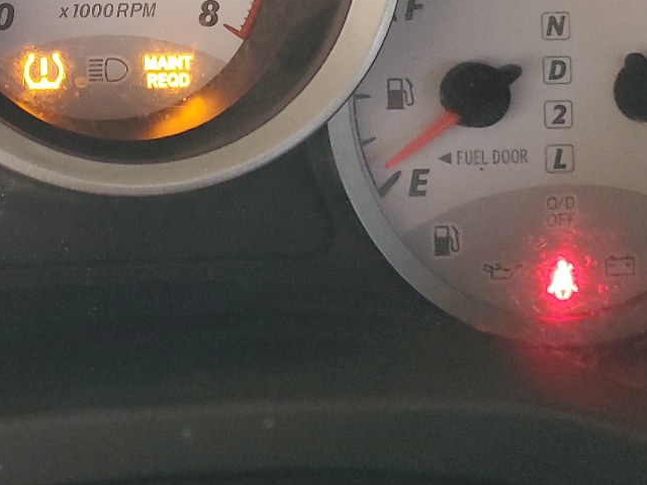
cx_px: 94
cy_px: 17
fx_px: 1215
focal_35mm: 65
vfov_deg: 21.9
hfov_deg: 28.9
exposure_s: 1/24
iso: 296
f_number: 1.5
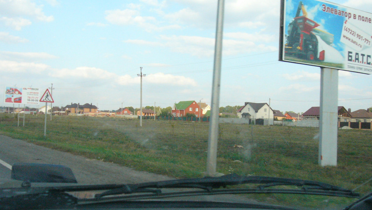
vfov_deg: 30.4
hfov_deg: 51.6
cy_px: 122
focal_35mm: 39
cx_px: 186
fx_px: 385
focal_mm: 5.8
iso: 400
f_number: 8
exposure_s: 1/320
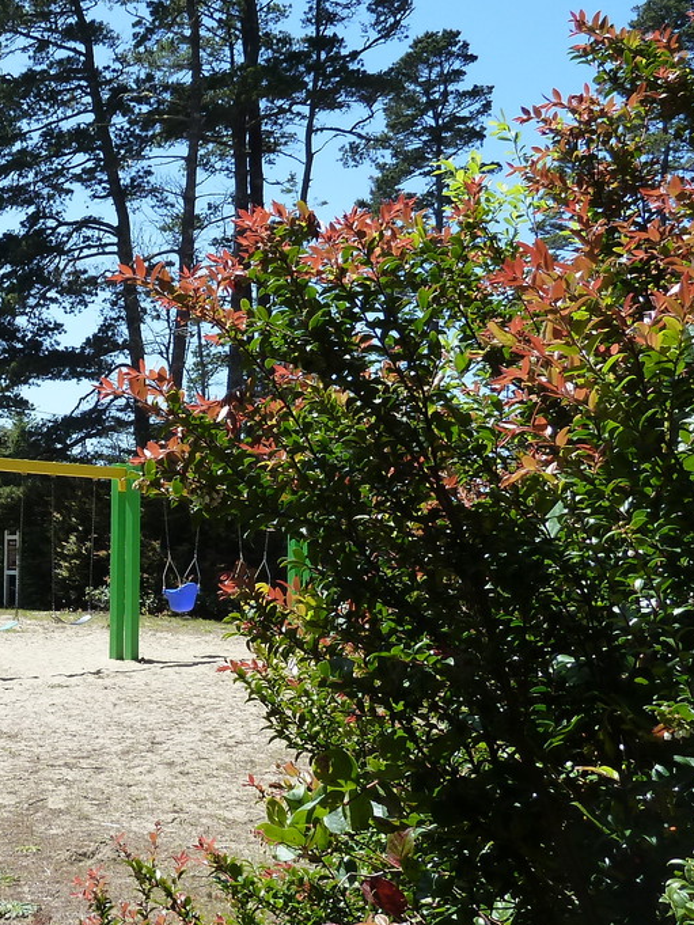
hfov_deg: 28.6
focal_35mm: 47
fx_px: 1256
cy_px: 466
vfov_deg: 40.4
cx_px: -26
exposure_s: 1/400
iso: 125
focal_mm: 4.1
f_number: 4
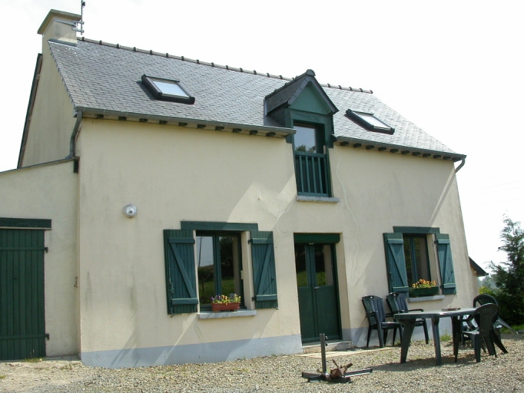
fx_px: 575
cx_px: 262
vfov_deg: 37.7
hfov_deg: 49.0
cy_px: 196
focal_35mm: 38
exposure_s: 1/277
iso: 100
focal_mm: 7.85
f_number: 6.7
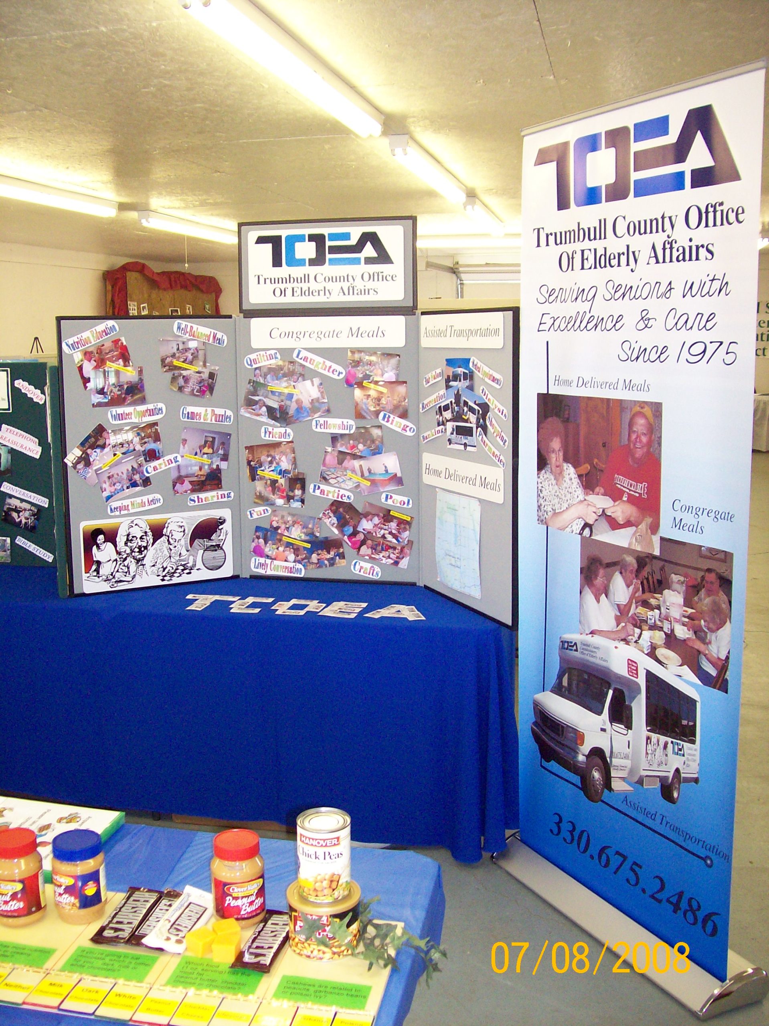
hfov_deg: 39.6
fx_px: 1067
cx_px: 384
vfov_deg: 51.4
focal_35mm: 36
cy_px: 513
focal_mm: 6
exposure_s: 1/76
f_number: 2.7
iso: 140
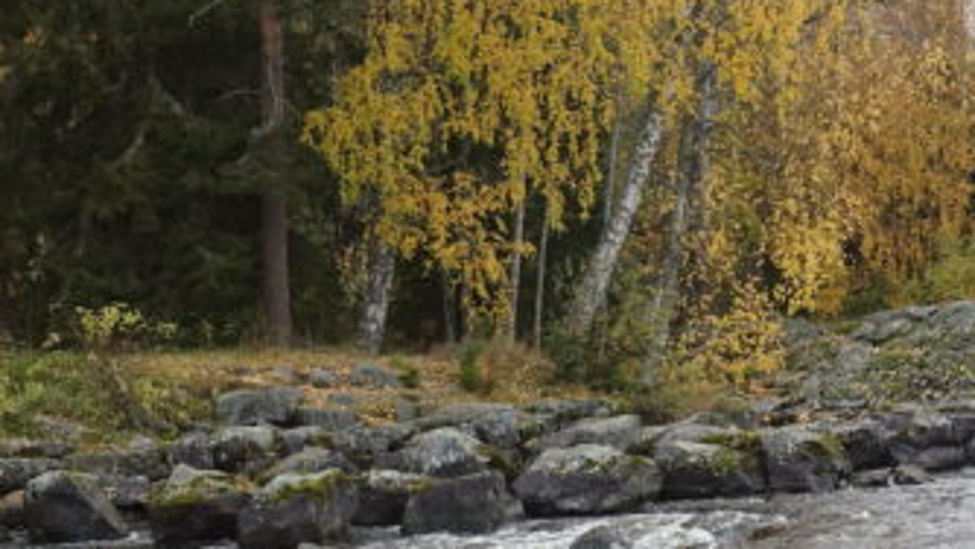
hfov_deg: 17.3
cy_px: 492
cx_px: 619
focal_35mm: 124
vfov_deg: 9.7
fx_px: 3206
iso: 500
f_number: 4
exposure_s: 1/250
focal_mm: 18.92
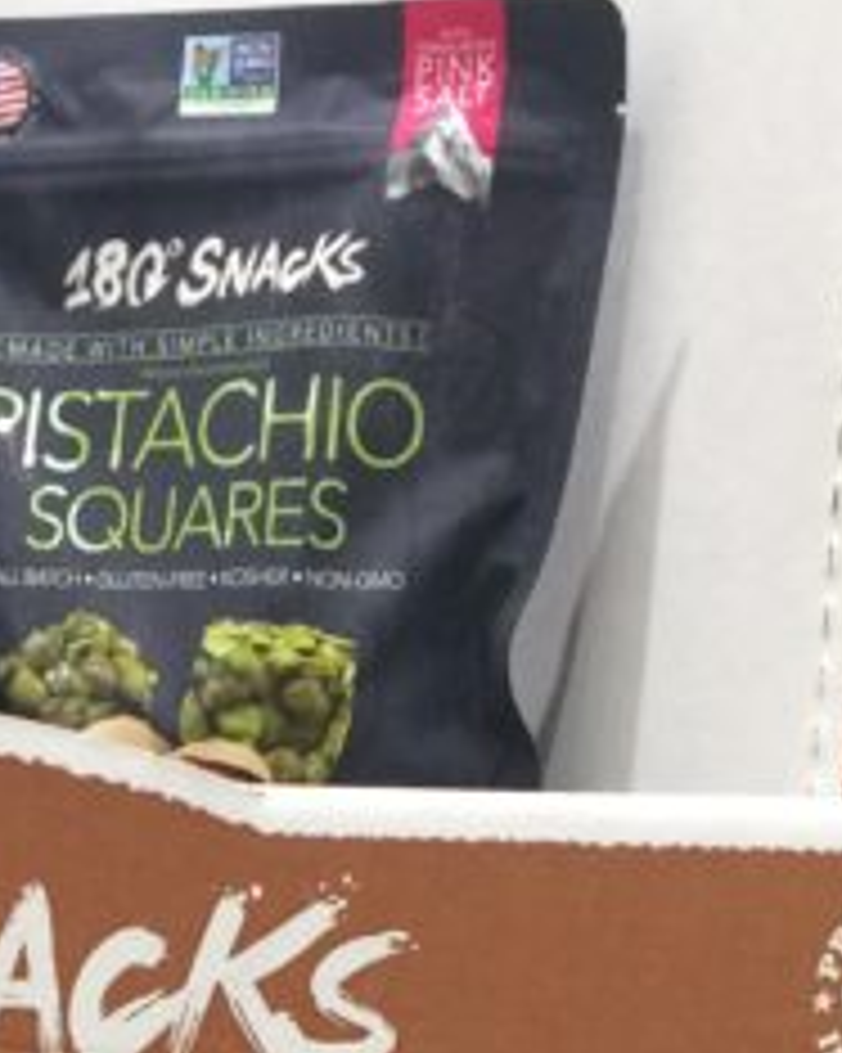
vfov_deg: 13.9
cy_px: 1850
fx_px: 3865
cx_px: -9
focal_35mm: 124
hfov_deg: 12.3
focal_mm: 4.15
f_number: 2.2
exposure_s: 1/30
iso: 125
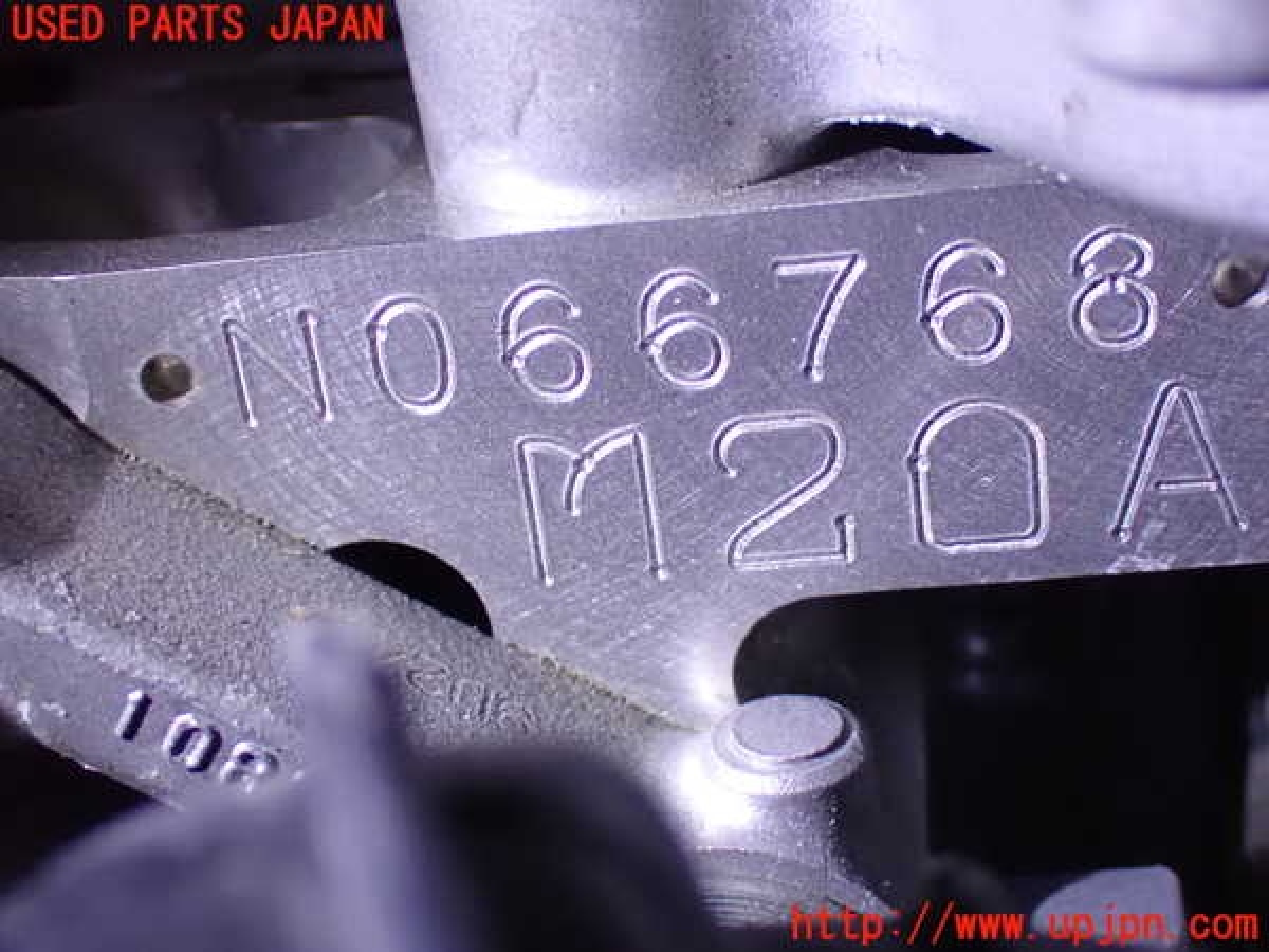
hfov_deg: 33.2
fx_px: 2126
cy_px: 476
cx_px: 634
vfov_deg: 25.2
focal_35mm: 58
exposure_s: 1/50
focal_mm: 10.35
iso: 1600
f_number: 3.5
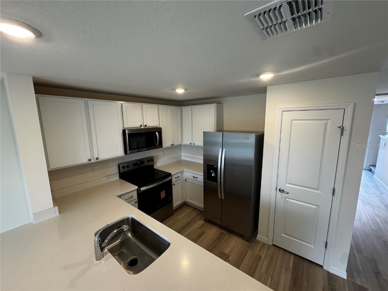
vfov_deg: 85.7
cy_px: 146
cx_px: 194
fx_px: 157
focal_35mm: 14
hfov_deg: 102.1
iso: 200
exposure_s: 1/120
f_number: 2.2
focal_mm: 2.22
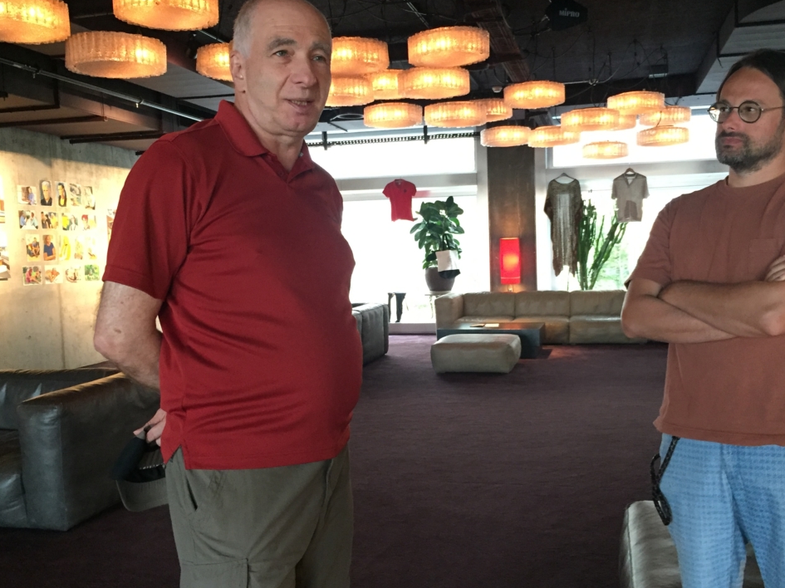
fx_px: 793
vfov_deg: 40.7
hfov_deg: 52.6
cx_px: 410
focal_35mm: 35
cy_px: 309
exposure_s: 1/33
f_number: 2.2
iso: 250
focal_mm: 4.15
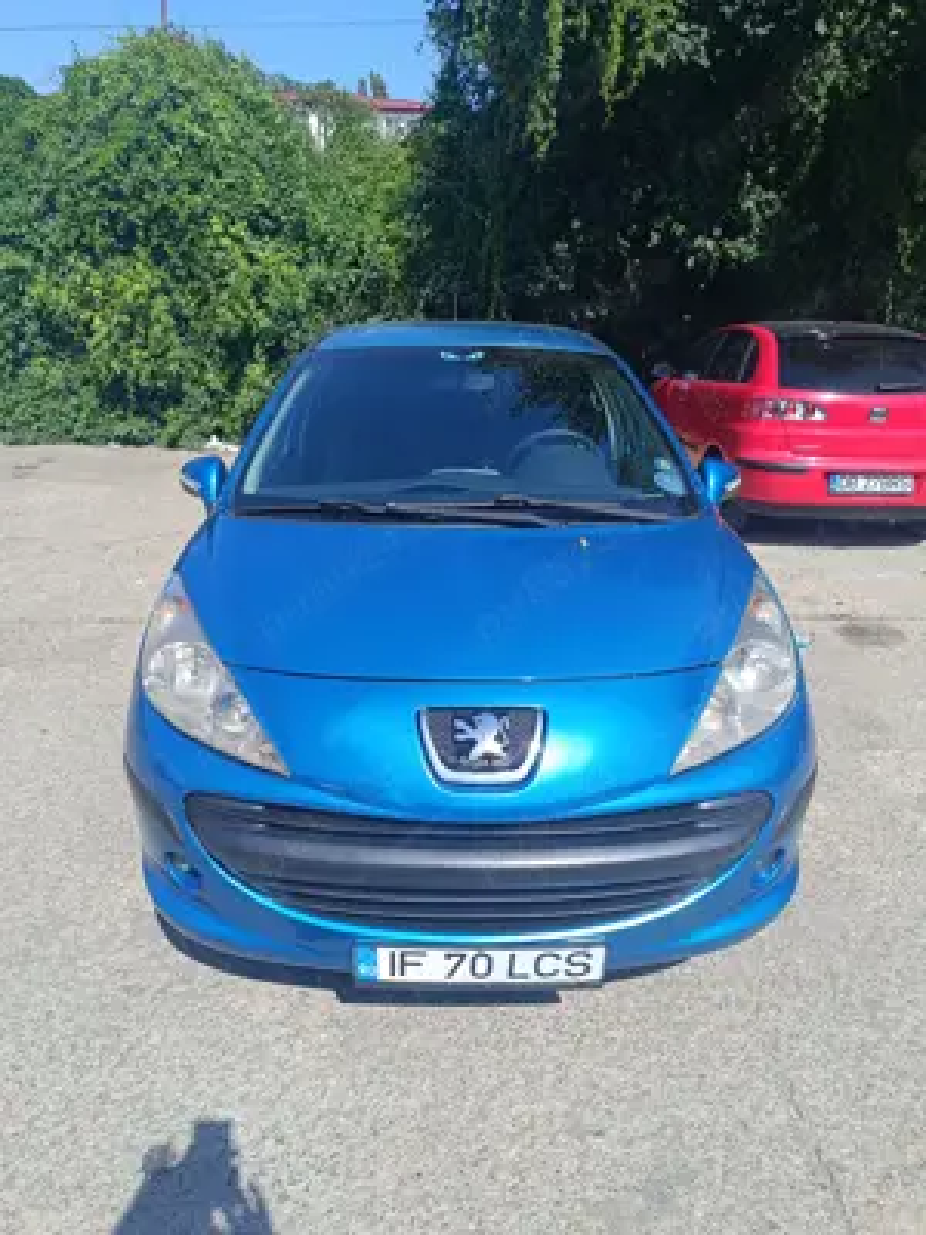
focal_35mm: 24
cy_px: 618
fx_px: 856
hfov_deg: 56.8
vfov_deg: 71.6
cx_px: 463
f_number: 1.88
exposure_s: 1/707
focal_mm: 5.59
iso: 50
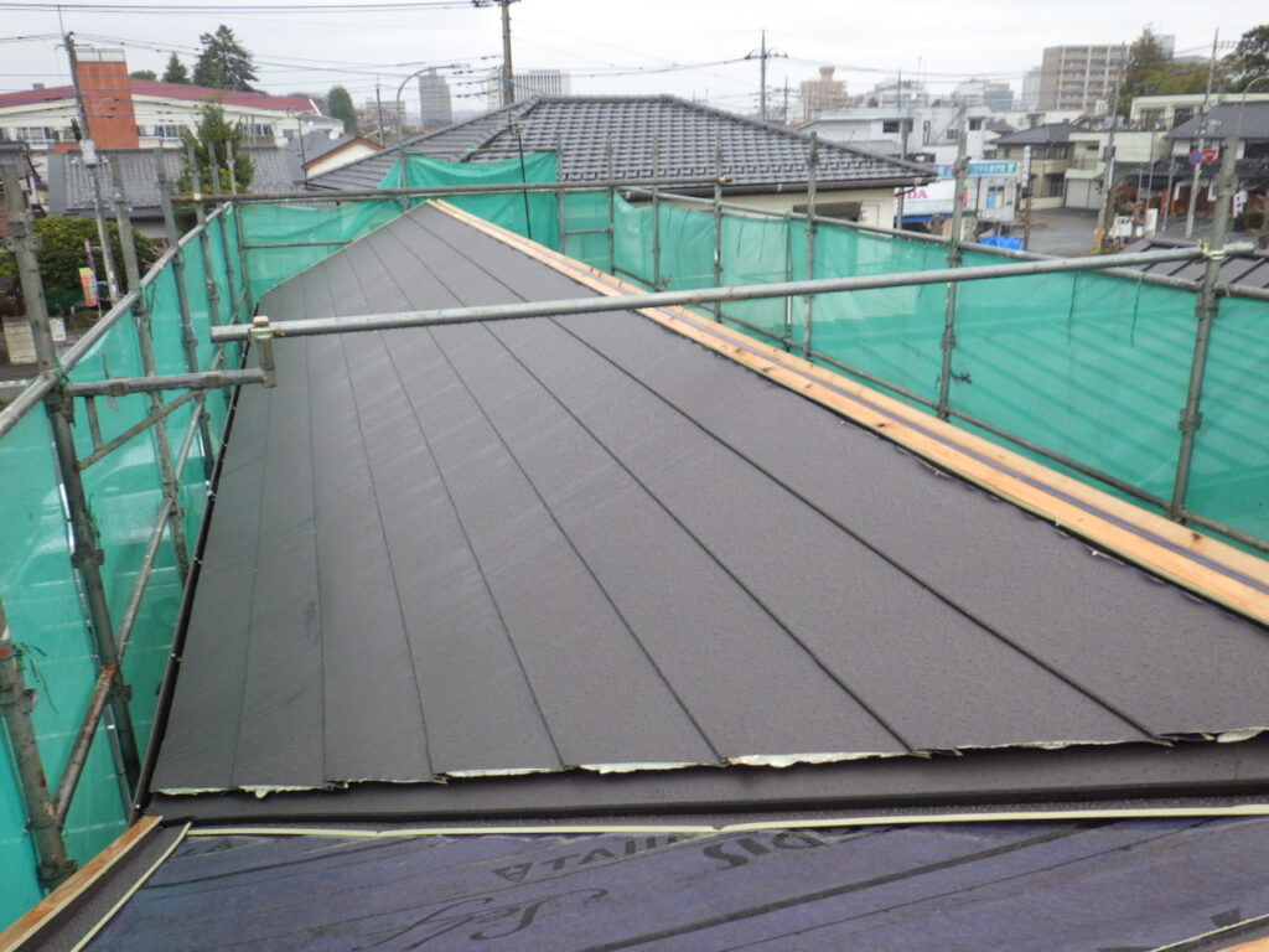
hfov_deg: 63.4
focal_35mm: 28
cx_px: 634
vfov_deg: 49.7
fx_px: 1026
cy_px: 476
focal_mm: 5
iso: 125
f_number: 3.5
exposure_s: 1/100
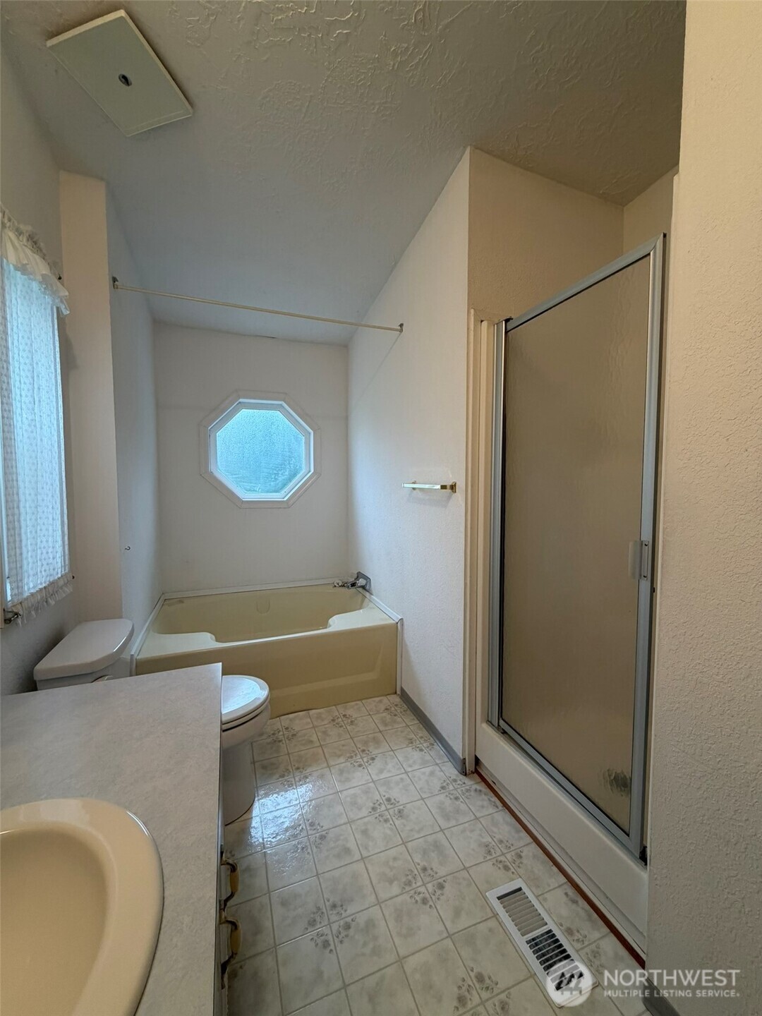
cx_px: 381
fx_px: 411
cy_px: 508
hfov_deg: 85.7
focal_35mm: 14
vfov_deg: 102.1
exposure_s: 1/120
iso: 200
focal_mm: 2.22
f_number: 2.2
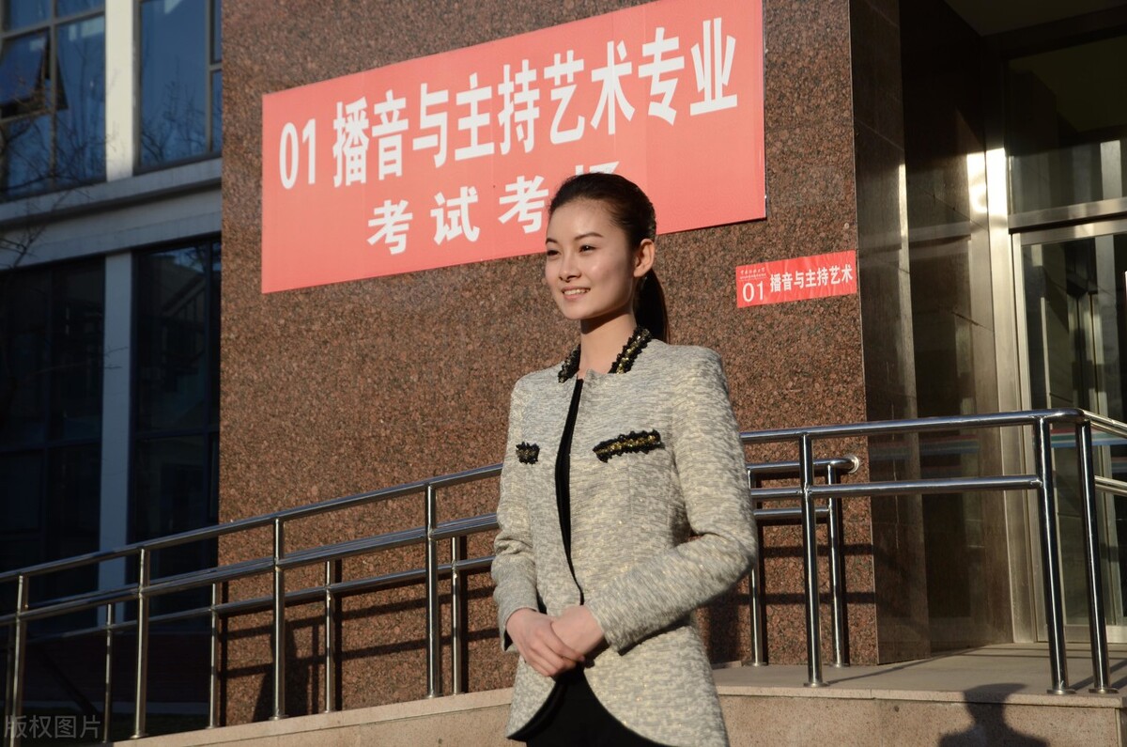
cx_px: 564
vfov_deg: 28.0
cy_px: 374
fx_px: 1500
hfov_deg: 41.2
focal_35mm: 48
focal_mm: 32
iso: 100
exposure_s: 1/640
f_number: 5.6
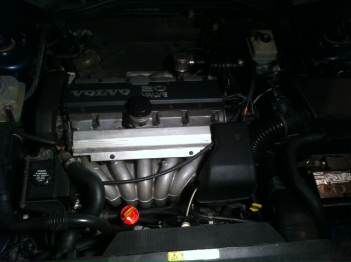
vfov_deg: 40.6
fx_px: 354
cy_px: 131
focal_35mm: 35
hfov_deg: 52.7
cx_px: 176
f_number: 2.8
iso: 125
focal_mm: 3.85
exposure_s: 1/15
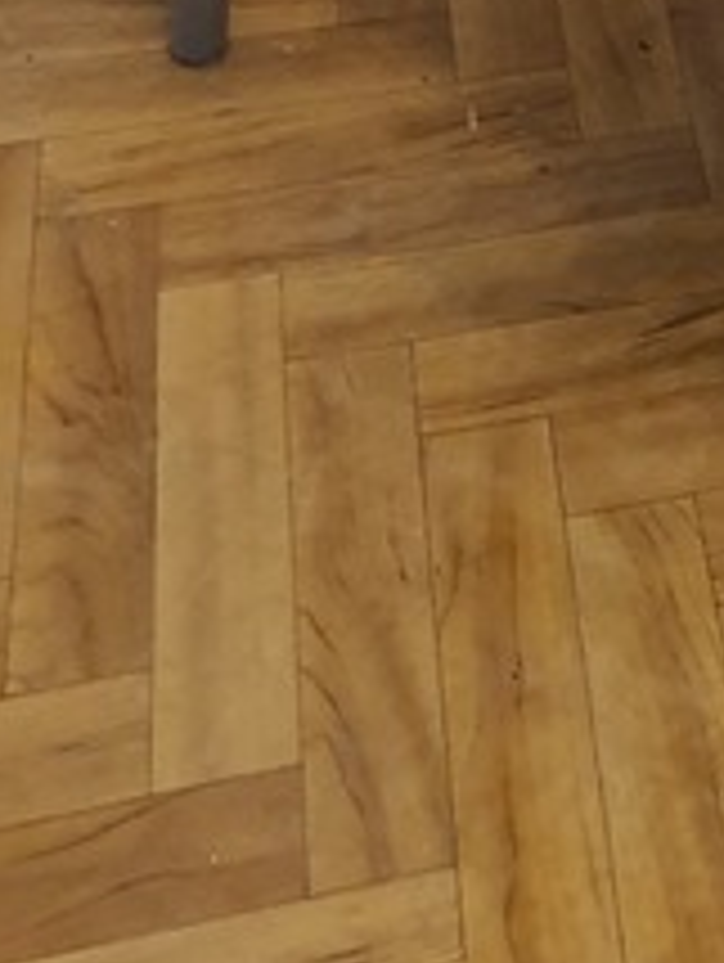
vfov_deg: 16.9
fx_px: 2700
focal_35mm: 97
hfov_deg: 14.6
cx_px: 944
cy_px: -752
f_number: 1.5
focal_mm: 4.3
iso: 400
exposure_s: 1/50
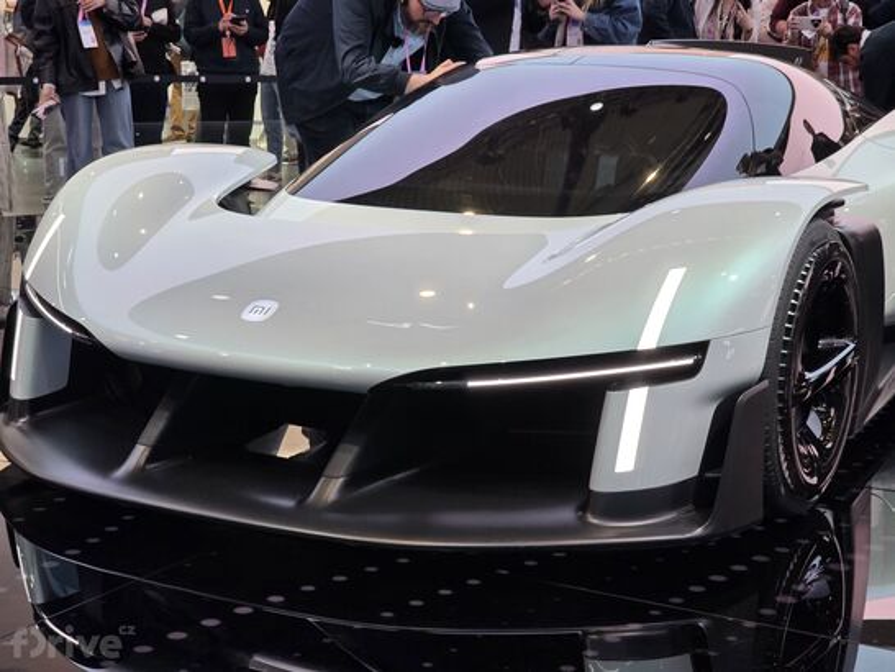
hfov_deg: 28.2
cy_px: 336
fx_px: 1785
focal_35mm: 69
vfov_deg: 21.3
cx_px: 448
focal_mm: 7.9
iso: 200
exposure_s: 1/100
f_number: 2.4
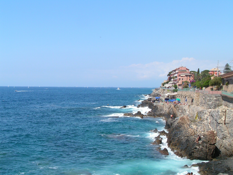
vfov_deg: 29.7
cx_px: 116
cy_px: 88
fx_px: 330
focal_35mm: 49
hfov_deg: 38.9
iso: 50
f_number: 6.3
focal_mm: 8.2
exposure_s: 1/250
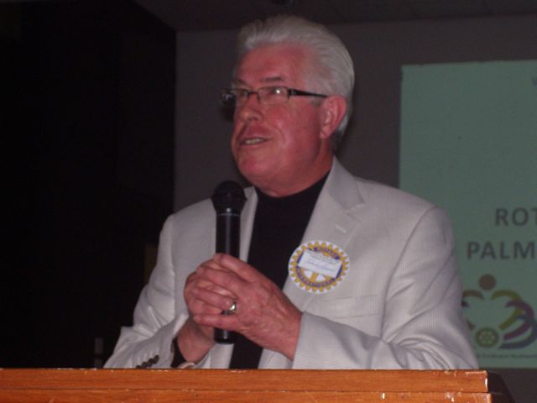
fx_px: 1675
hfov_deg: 18.2
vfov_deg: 13.7
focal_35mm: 108
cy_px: 202
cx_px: 268
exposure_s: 1/90
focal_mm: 18
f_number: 4.6
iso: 200
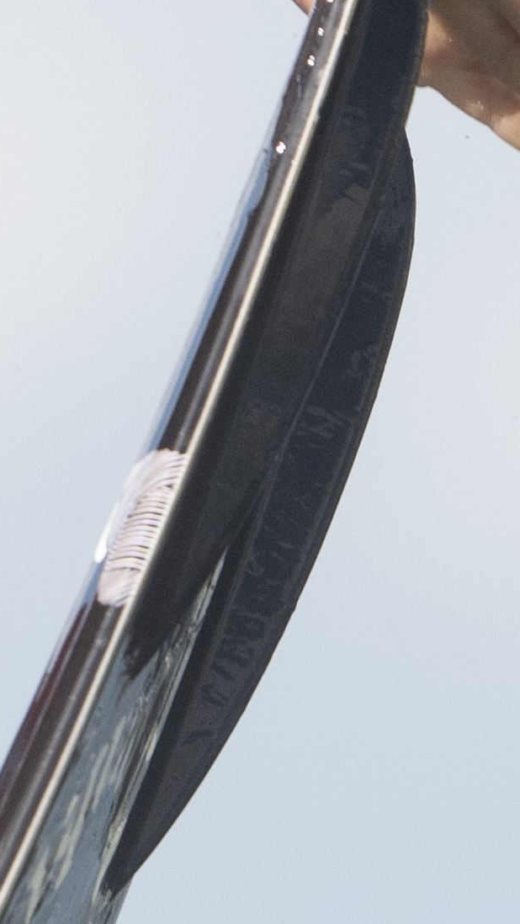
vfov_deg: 0.7
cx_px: -449
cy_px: 1022
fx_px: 77179
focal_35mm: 3150
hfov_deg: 0.4
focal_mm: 400
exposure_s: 1/3200
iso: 320
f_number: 4
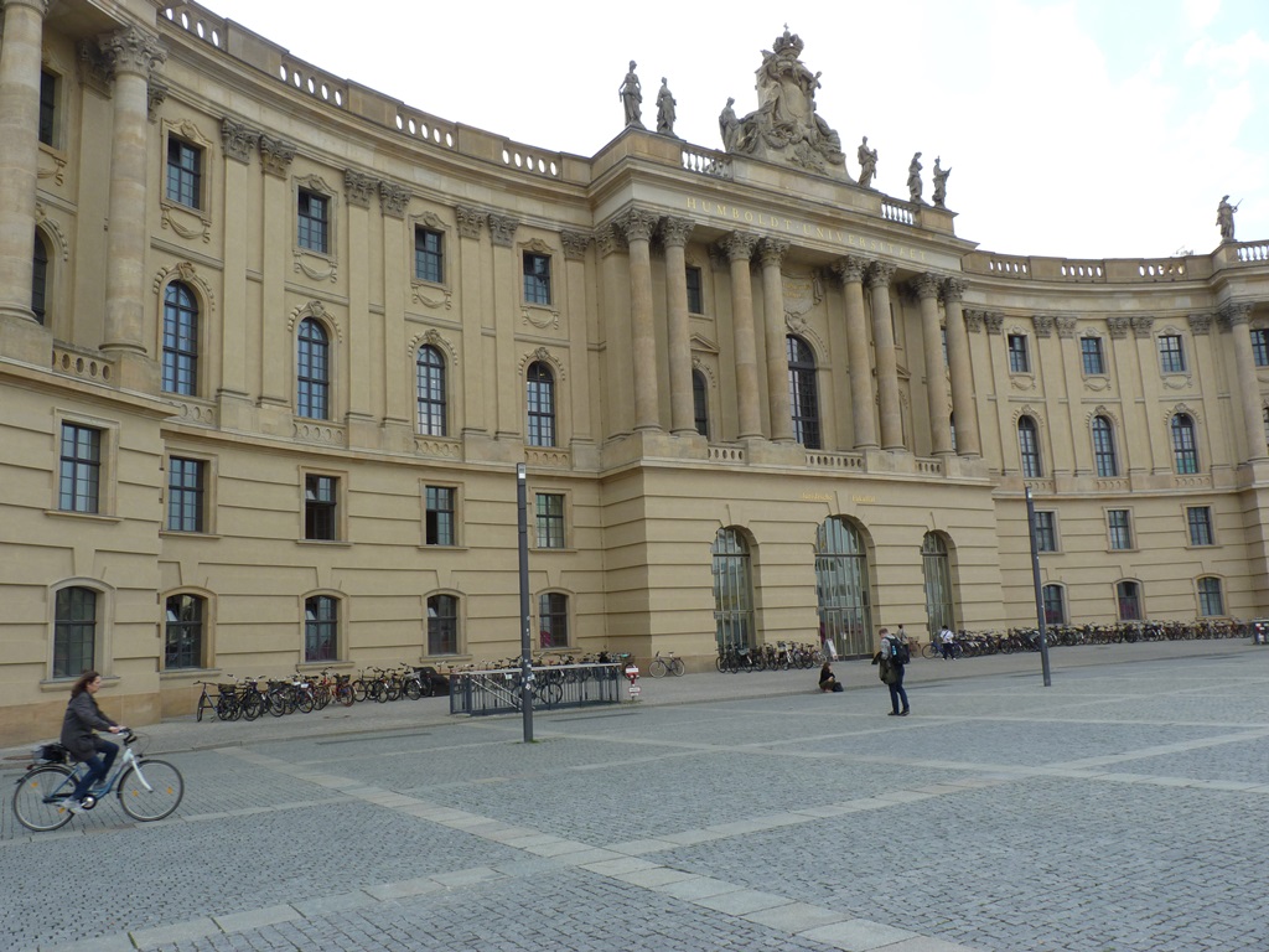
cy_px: 476
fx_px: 990
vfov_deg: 51.4
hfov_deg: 65.3
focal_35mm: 27
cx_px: 634
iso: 80
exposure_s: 1/125
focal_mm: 4.8
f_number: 5
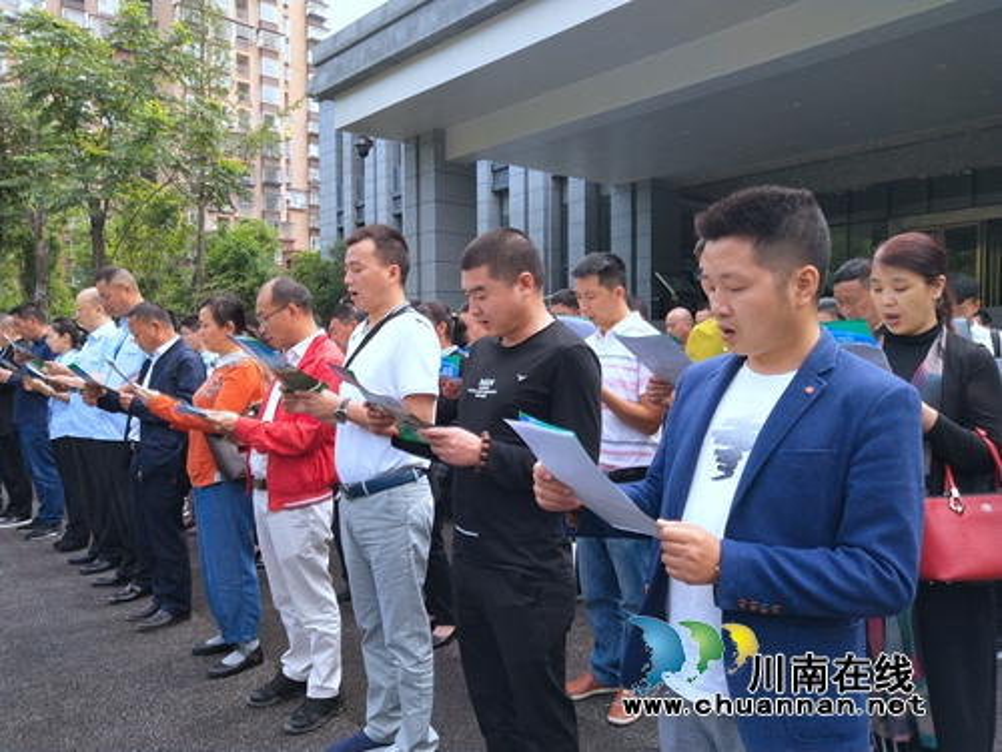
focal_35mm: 30
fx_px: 868
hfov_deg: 60.0
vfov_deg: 46.8
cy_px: 376
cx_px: 501
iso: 75
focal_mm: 3.95
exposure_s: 1/566
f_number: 1.8
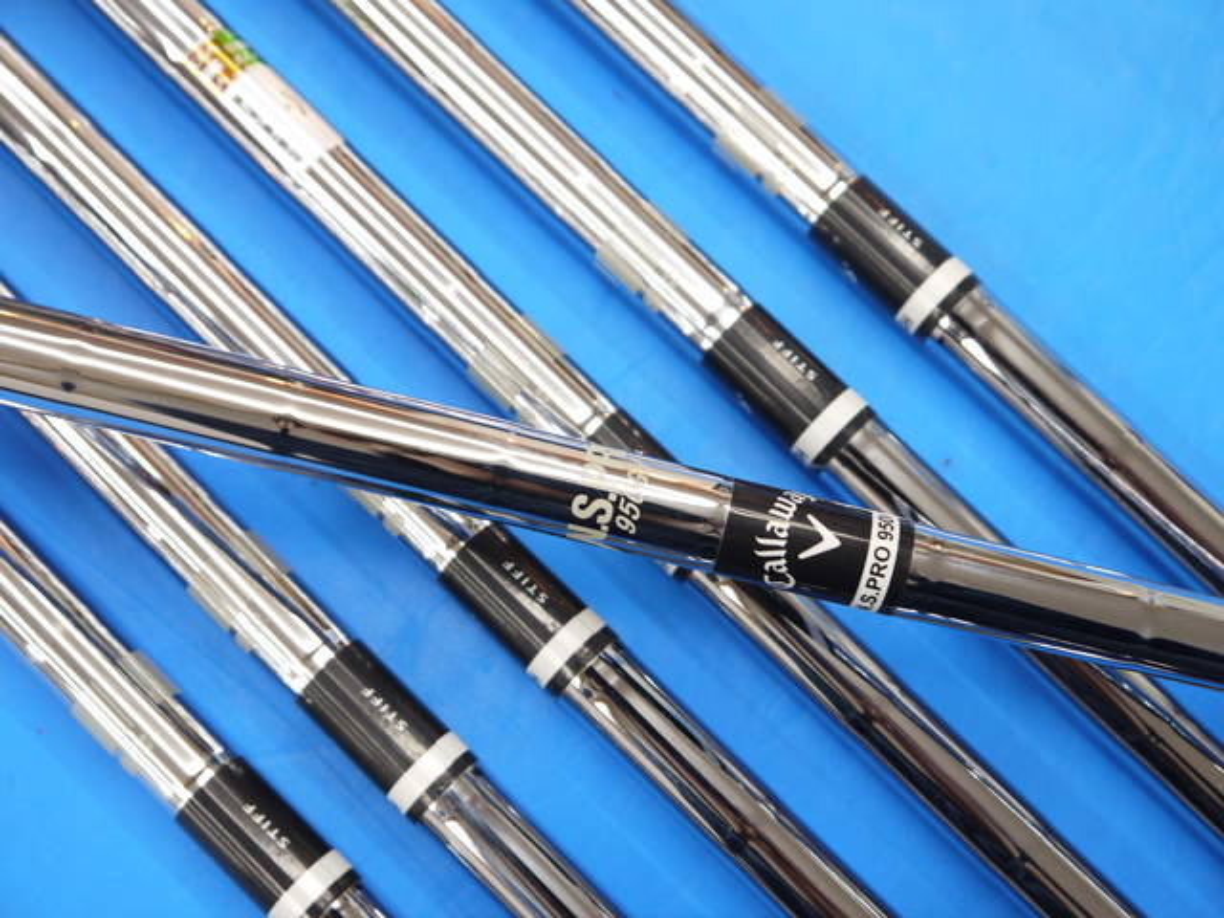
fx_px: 1697
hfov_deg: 39.7
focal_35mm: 48
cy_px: 459
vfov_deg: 30.3
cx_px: 612
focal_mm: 24
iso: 250
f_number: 4.5
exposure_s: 1/60
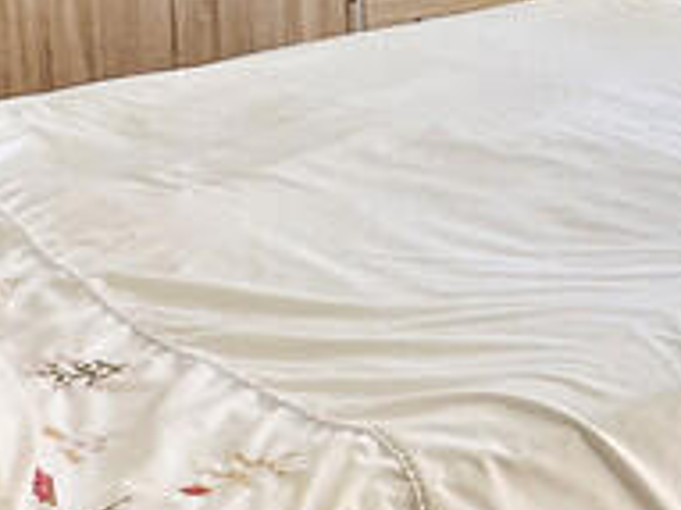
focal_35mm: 75
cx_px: 677
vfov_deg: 18.8
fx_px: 1475
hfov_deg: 24.8
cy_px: -64
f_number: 2.2
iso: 40
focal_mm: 2.22
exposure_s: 1/203
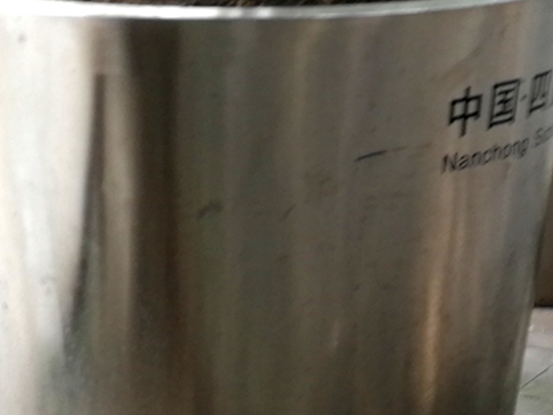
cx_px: 659
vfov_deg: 12.8
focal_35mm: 113
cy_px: -54
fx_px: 1806
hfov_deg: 16.7
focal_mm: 3.95
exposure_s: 1/50
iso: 50
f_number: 2.2
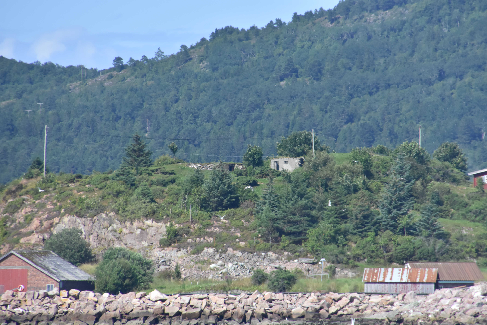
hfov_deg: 4.6
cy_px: 162
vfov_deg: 3.1
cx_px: 244
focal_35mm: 450
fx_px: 6087
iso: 800
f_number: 9
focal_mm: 300
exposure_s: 1/250
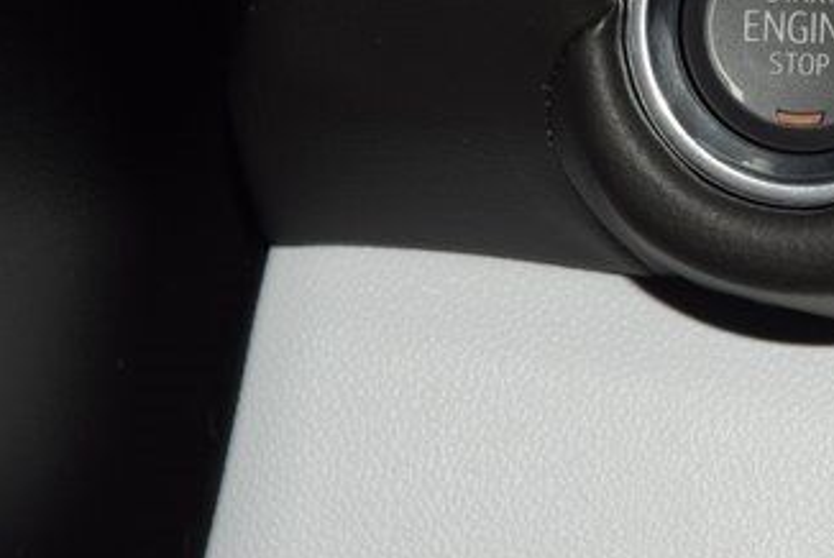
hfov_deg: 9.9
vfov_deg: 6.7
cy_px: 24
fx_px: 4776
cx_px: 791
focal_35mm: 206
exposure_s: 1/125
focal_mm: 70
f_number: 8
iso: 100
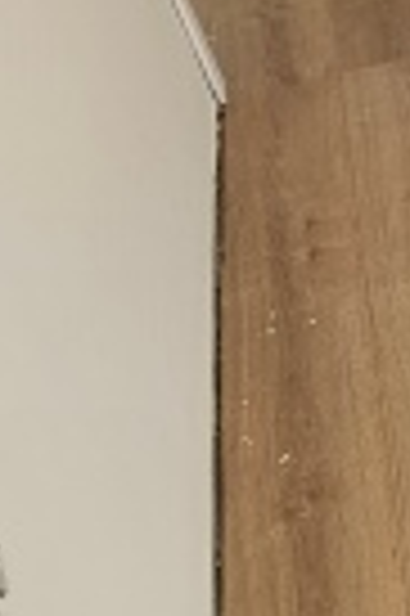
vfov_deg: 24.9
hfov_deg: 10.2
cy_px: 54
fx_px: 1353
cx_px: 1338
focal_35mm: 79
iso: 50
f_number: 2.2
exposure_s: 1/182
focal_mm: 2.2
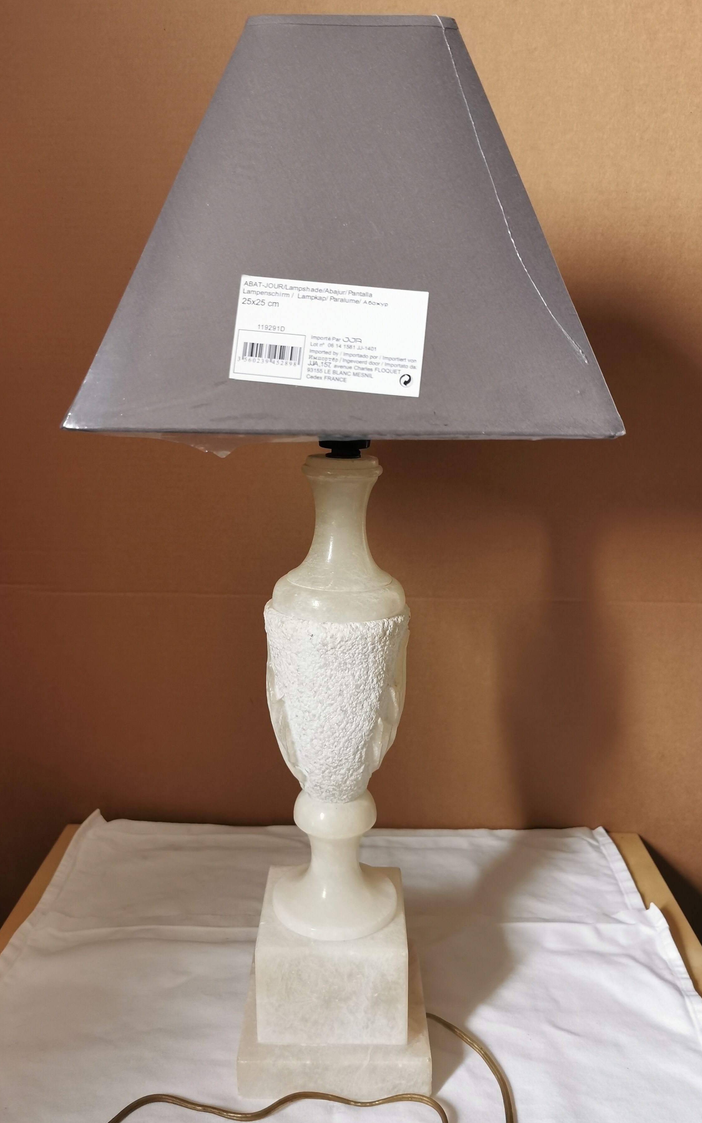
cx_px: 324
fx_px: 888
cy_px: 557
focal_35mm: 29
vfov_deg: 64.6
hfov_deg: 43.1
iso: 250
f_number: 1.6
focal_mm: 5.56
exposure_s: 1/50
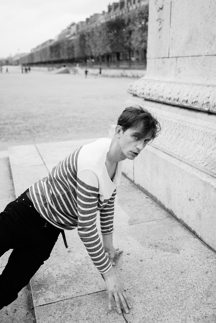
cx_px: 108
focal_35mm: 35
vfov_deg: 54.4
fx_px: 315
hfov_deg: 37.9
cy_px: 162
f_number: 3.5
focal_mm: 35
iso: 400
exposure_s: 1/500
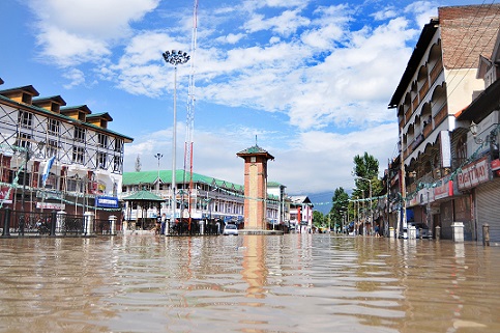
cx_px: 250
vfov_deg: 41.6
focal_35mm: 32
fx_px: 437
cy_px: 166
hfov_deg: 59.5
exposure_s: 1/8000
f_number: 5
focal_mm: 21
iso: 560
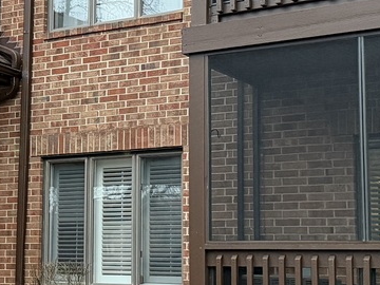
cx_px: -28
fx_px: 1054
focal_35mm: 96
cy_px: 139
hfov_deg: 19.6
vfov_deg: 15.4
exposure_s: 1/60
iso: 640
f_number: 1.78
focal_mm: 6.76
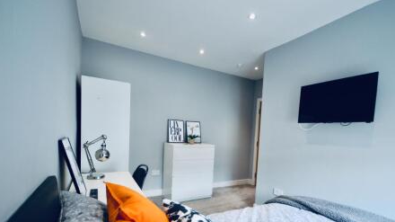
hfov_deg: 95.8
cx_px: 209
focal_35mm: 17
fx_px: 178
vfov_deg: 62.8
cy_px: 142
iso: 450
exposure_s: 1/60
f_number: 4
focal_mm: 10
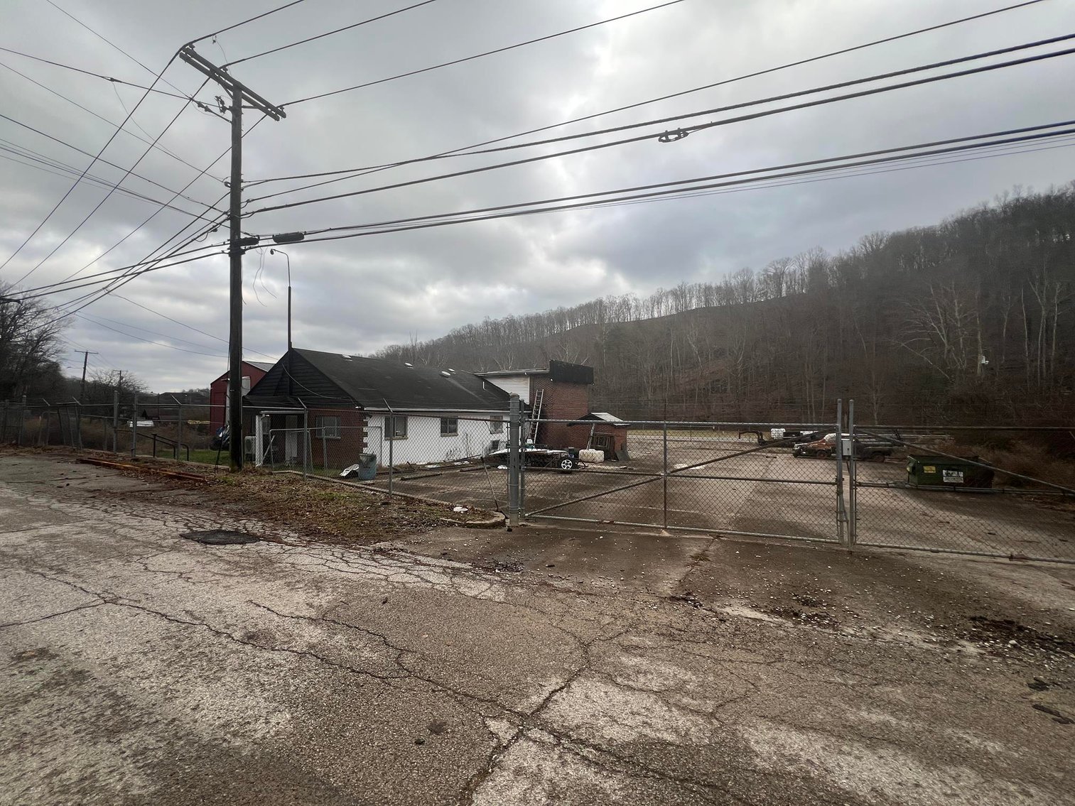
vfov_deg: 89.9
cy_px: 403
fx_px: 404
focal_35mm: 13
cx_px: 538
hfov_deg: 106.2
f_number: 1.8
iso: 32
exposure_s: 1/371
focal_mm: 1.57
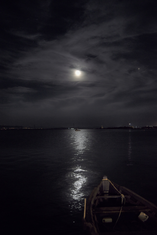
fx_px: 235
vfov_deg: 53.1
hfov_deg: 36.9
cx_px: 78
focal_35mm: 36
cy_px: 118
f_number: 1.8
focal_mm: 24
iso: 400
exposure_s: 1/6
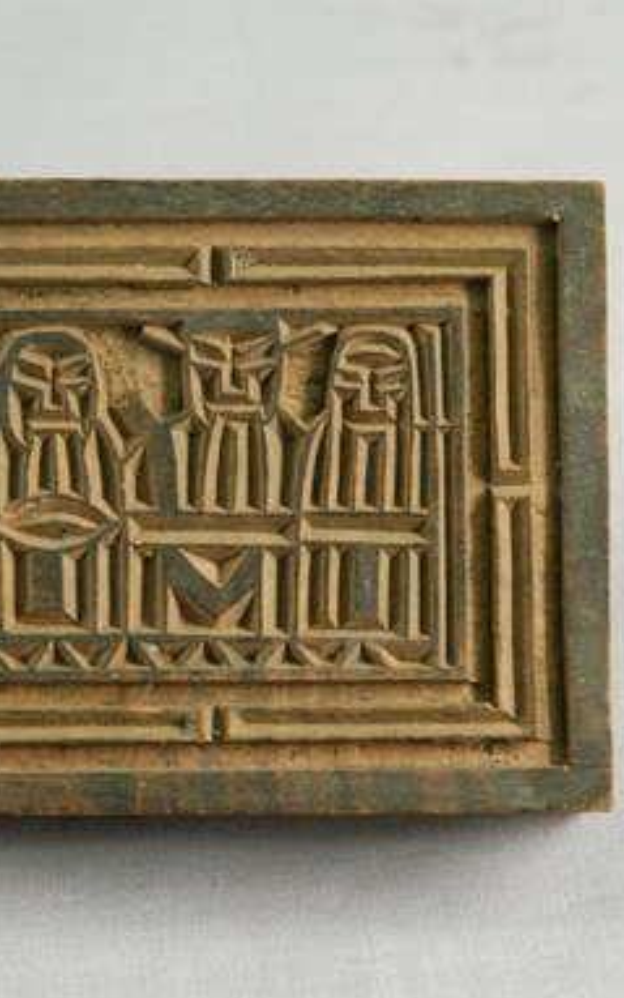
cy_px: 487
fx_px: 4867
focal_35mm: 179
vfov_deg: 11.7
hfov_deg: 7.3
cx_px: 230
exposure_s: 1/15
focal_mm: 70
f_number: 8
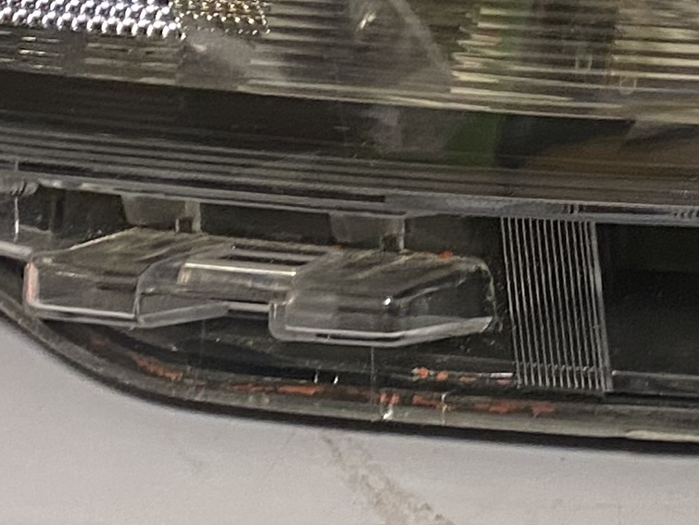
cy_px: -621
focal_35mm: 139
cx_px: 963
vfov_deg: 9.7
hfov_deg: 13.6
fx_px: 2808
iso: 200
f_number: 1.8
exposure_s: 1/50
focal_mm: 4.25
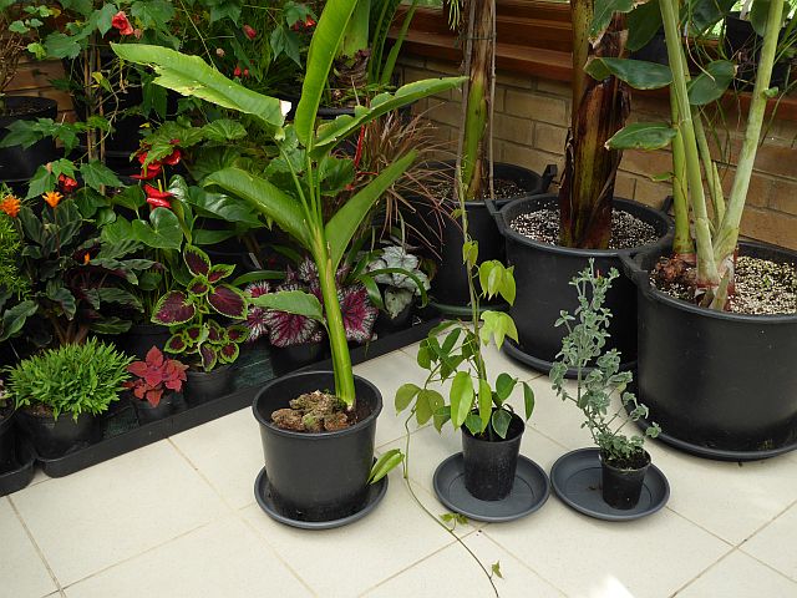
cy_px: 299
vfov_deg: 39.7
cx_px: 398
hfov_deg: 51.4
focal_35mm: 36
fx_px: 829
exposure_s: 1/100
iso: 100
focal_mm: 6.3
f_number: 3.7
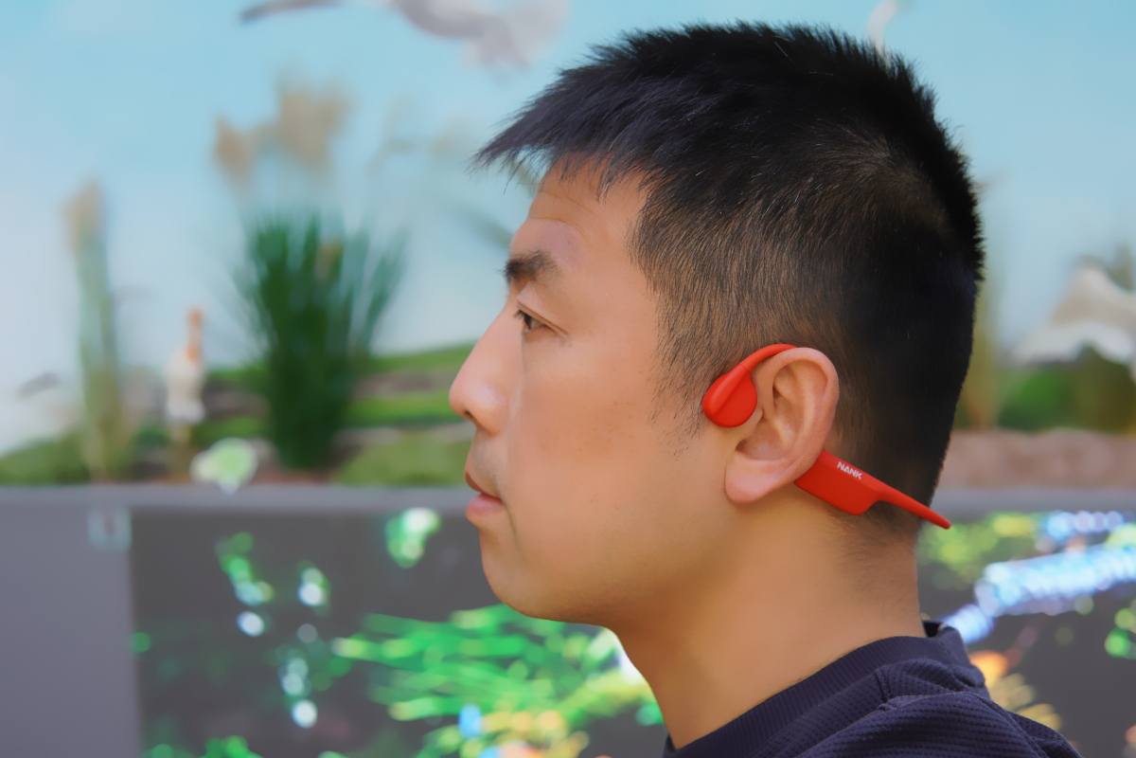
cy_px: 379
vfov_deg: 29.9
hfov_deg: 43.6
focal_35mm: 45
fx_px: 1420
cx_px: 568
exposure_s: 1/200
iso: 125
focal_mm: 30
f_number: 4
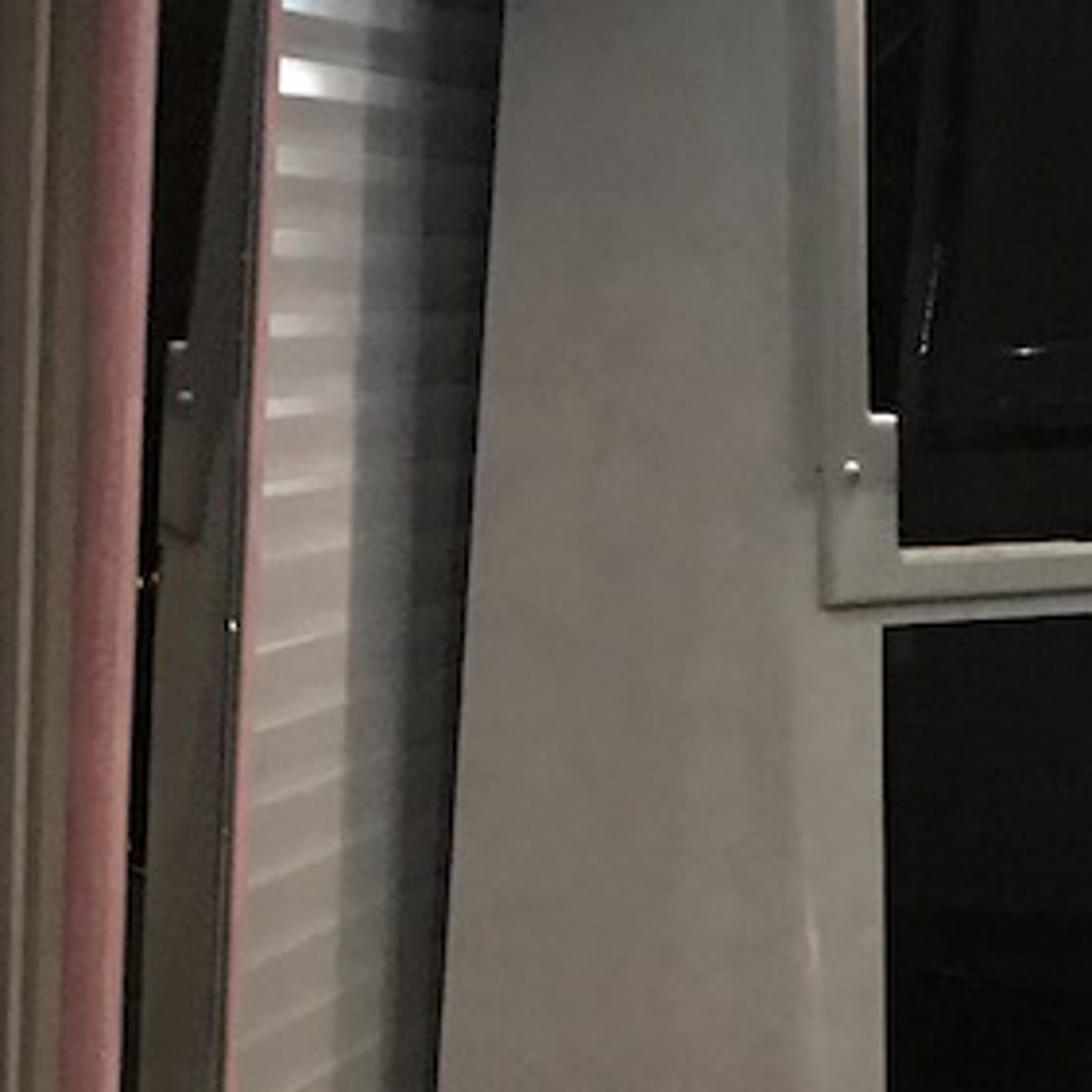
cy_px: 1462
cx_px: 825
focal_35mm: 117
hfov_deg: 14.8
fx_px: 4176
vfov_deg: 14.2
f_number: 1.8
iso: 100
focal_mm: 3.99
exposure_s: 1/4
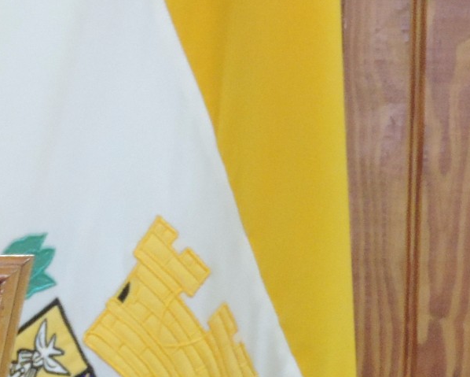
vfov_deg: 1.4
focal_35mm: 1112
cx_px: -278
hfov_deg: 1.7
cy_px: 475
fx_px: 15476
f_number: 4.8
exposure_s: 1/6
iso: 800
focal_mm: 53.5
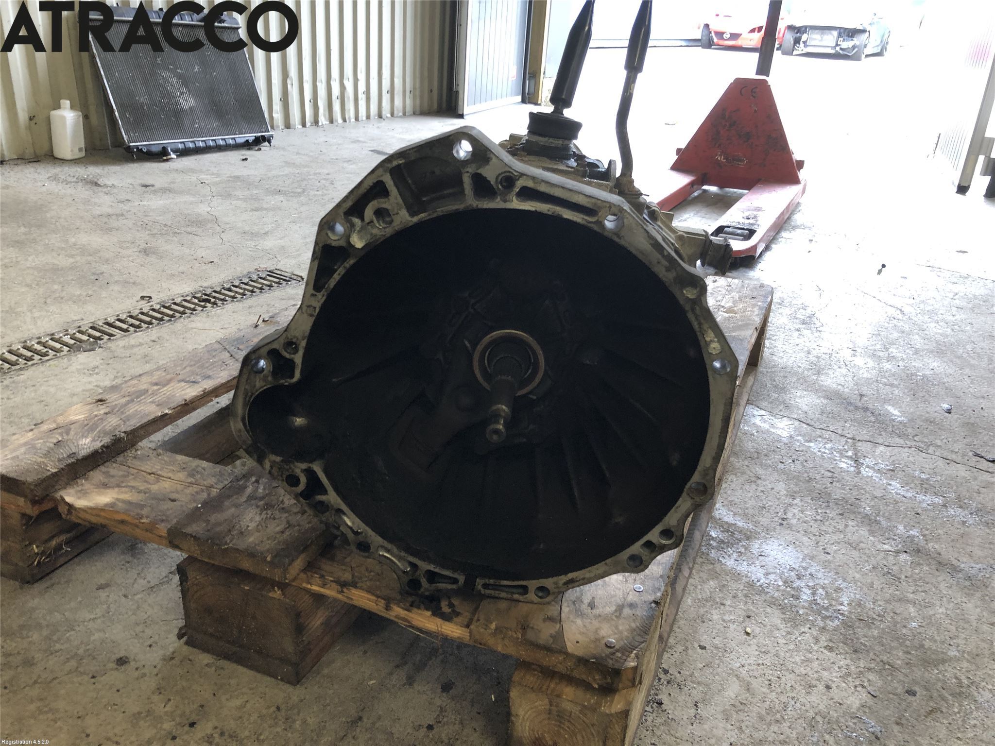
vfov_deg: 49.7
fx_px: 805
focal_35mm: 28
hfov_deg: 63.4
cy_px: 373
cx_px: 498
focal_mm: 3.99
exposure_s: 1/20
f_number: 1.8
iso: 32
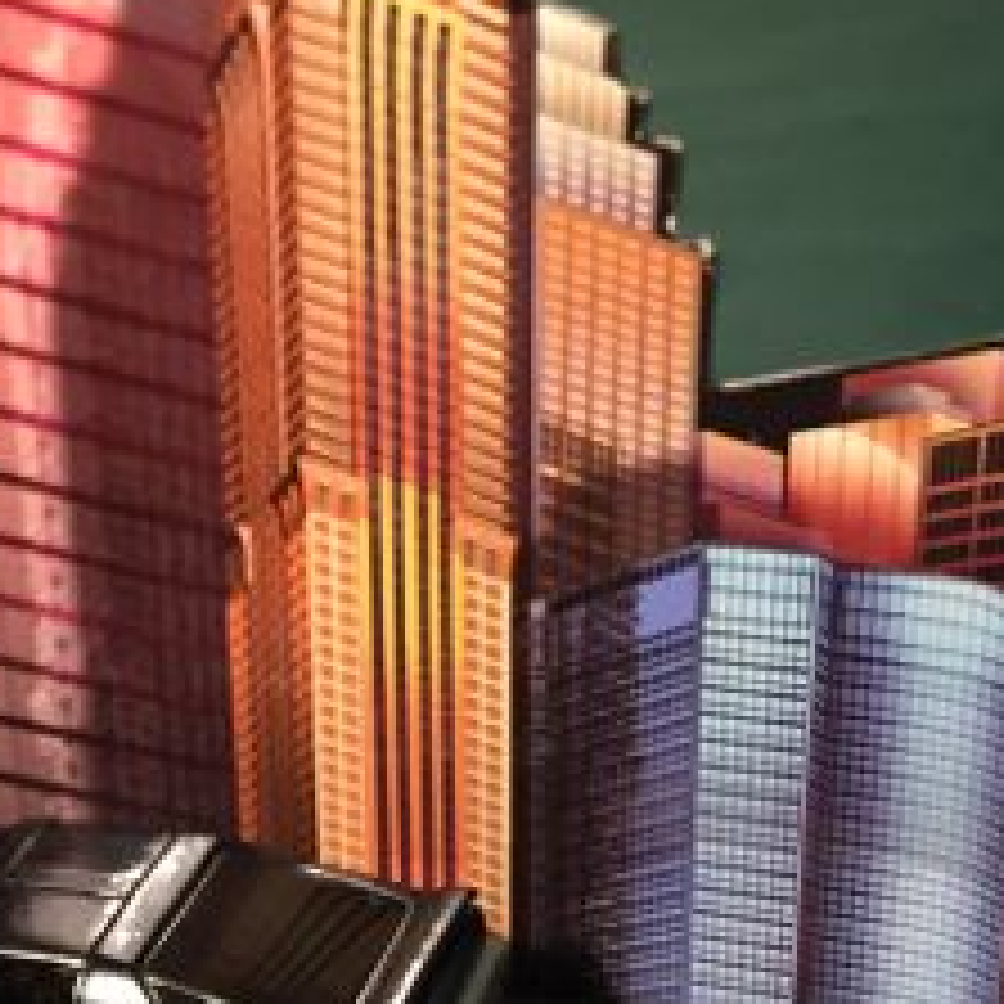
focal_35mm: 92
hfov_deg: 18.6
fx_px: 3019
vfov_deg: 18.1
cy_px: 1148
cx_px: 149
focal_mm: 4.15
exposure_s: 1/30
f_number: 2.2
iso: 125
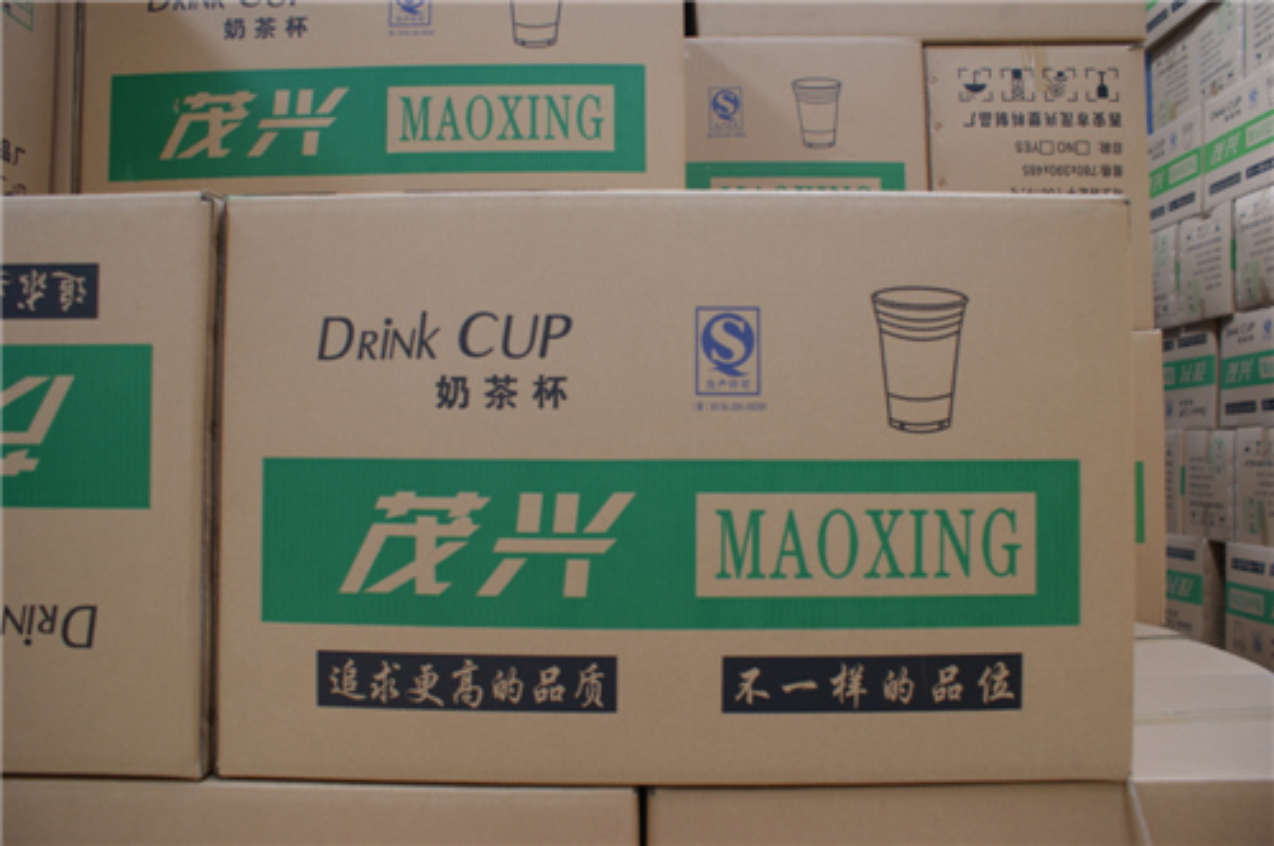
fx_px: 1060
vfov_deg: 43.5
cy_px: 423
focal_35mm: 30
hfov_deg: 62.0
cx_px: 637
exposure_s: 1/30
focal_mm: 20
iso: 125
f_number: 4
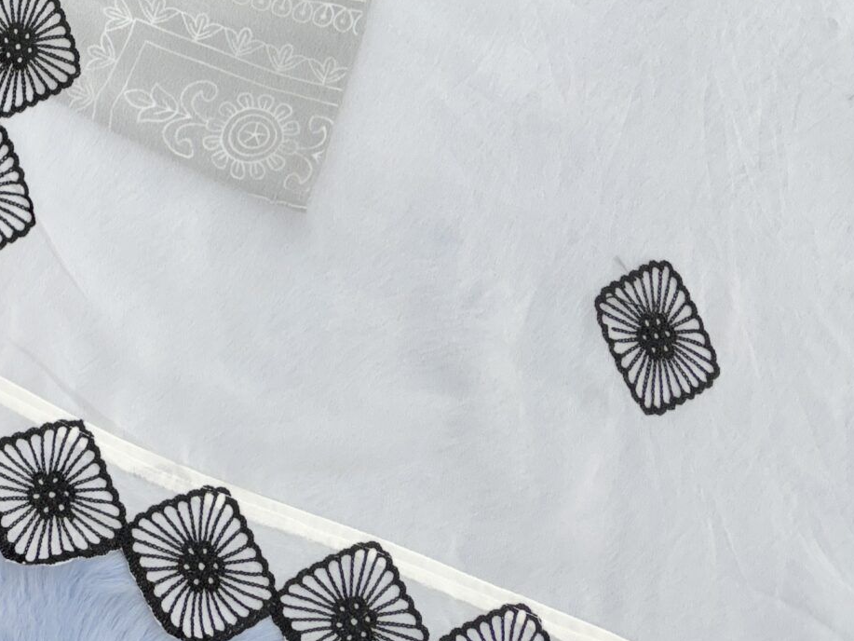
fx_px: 1653
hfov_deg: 27.1
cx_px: -35
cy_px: -443
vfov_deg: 18.2
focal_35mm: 67
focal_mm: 6.76
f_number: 1.78
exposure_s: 1/100
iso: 64
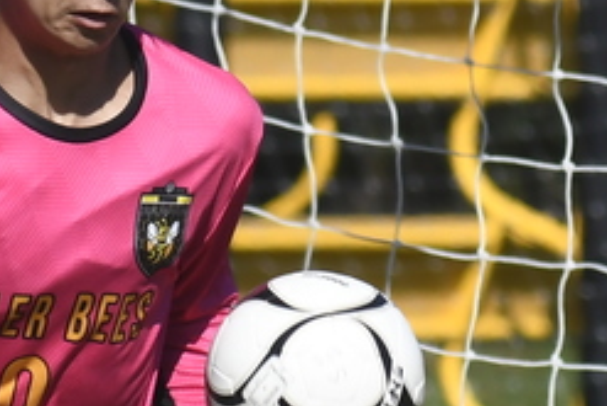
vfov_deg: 0.7
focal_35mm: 2005
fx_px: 33825
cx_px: 174
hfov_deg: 1.0
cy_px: 438
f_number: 6.3
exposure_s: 1/2500
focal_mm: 220
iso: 400
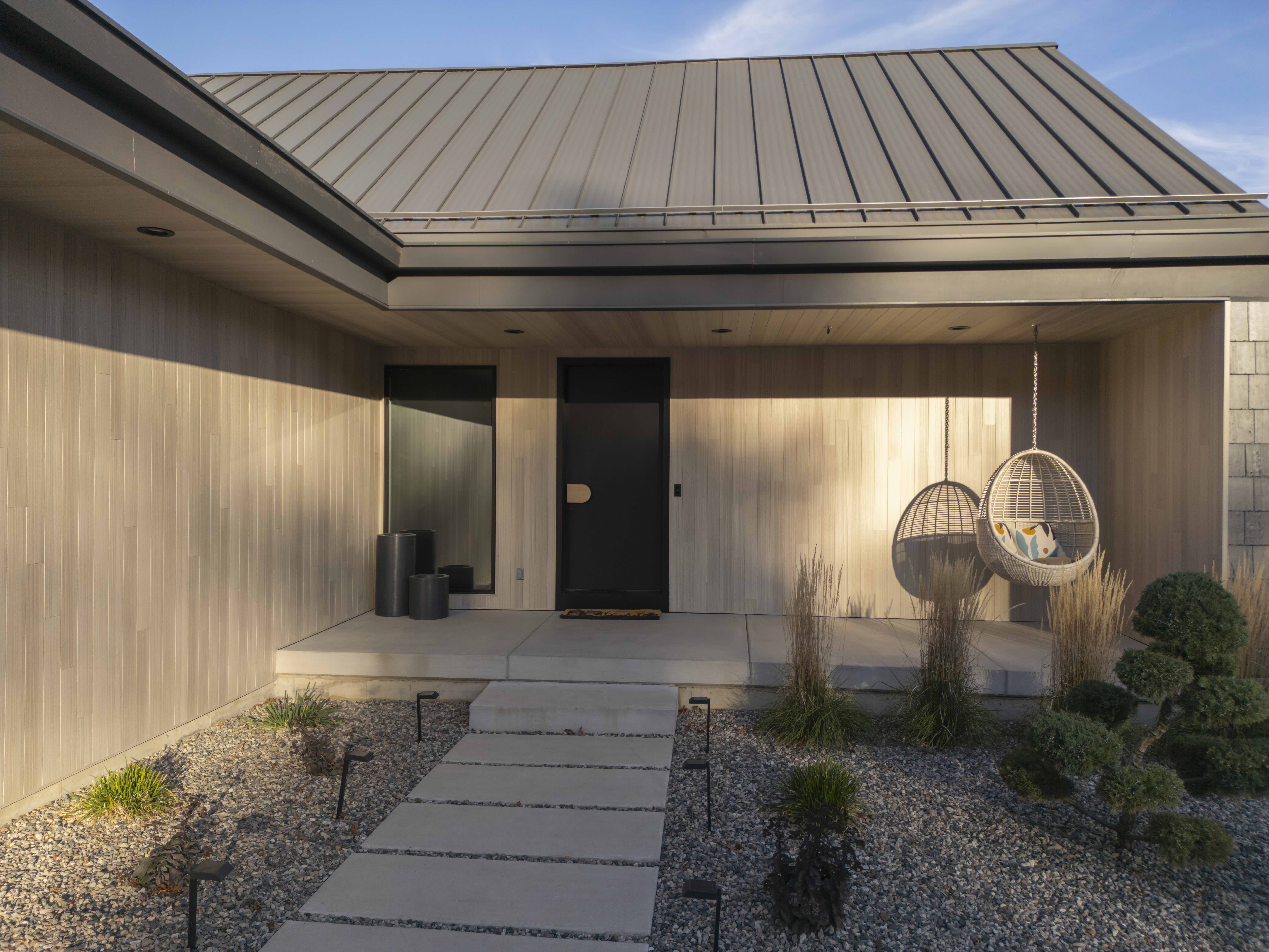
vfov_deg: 56.8
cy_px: 476
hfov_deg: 71.6
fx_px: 880
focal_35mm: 24
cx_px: 634
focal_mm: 6.72
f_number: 1.7
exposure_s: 1/1000
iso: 130
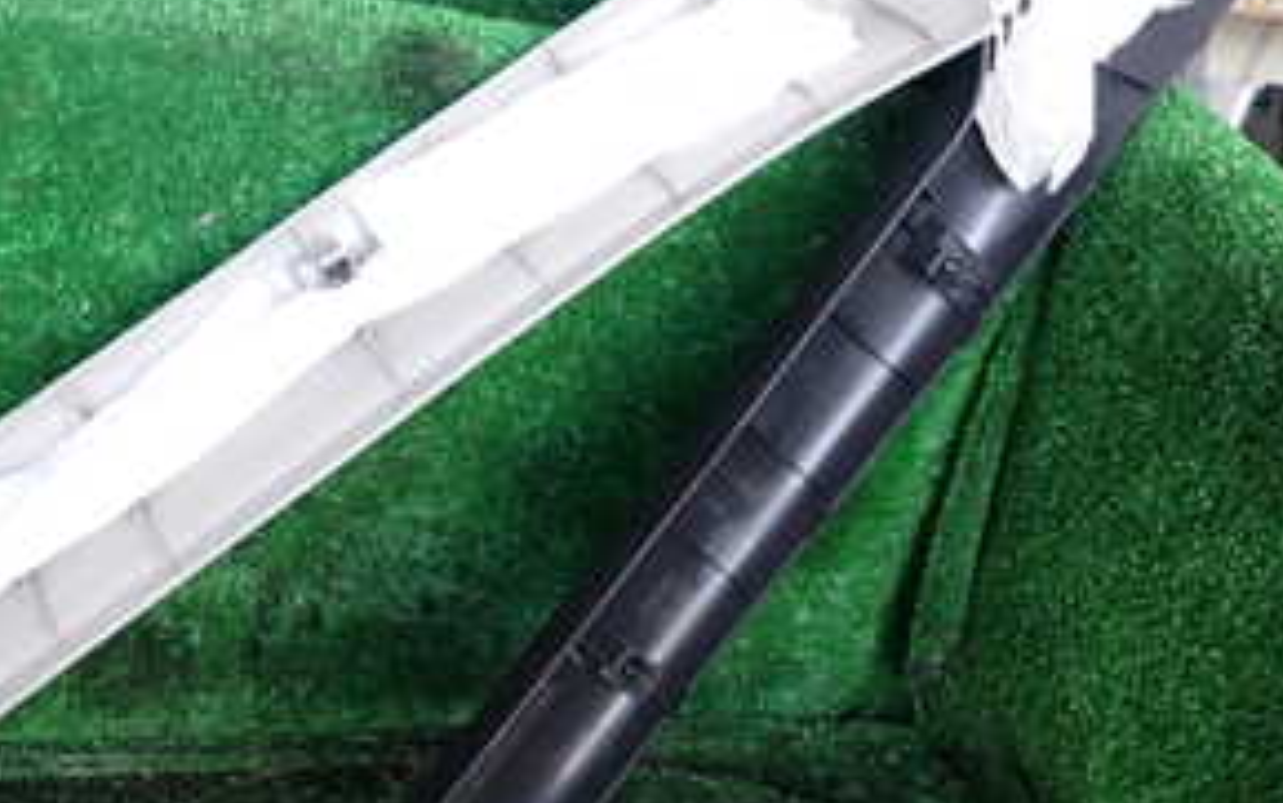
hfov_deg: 36.0
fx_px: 1924
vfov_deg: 23.6
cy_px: 324
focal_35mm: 55
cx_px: 324
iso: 125
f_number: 2
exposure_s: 1/60
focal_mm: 4.5
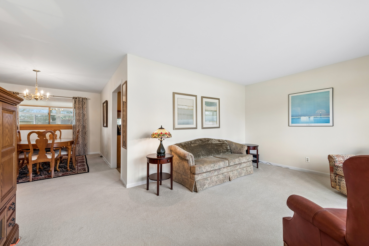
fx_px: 143
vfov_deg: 81.2
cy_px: 123
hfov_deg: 104.3
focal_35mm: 14
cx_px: 184
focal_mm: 14
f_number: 8
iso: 400
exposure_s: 1/60
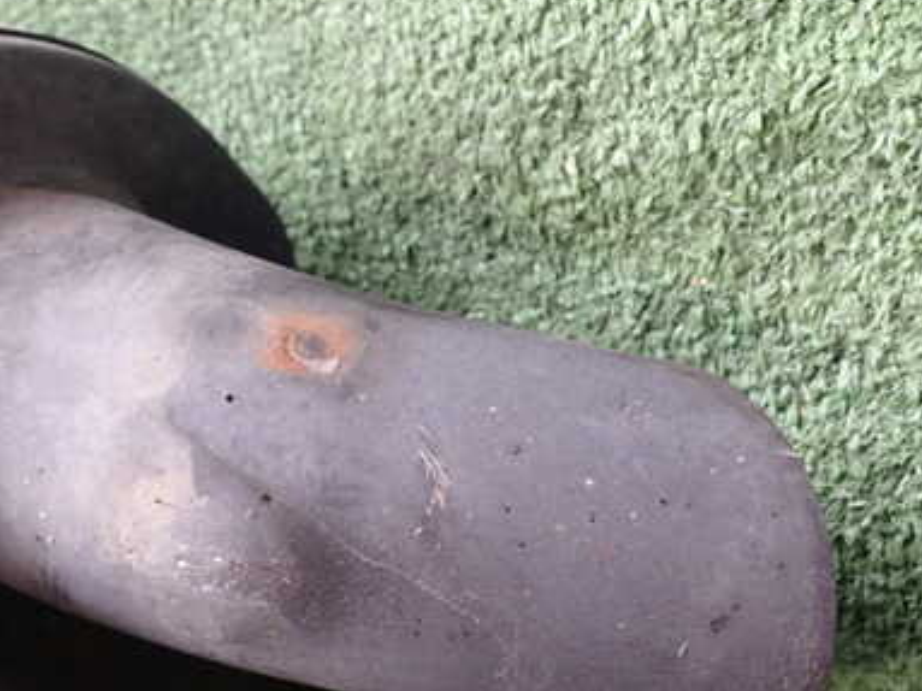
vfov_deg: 30.9
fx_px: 1251
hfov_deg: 39.9
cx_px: 296
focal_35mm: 47
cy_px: 371
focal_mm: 5.4
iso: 200
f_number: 2.3
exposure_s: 1/40
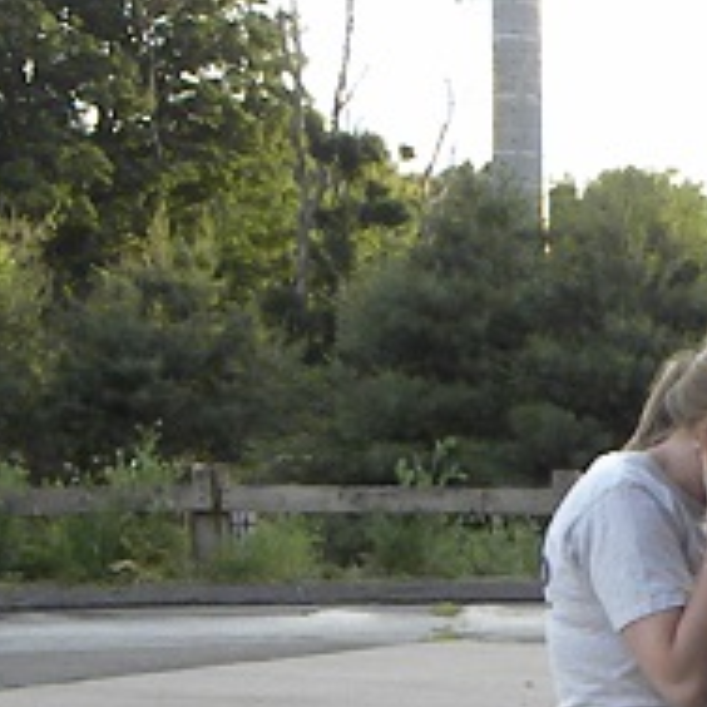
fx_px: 3143
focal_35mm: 136
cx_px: 982
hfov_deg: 12.4
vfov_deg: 12.6
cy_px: 760
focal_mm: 9.2
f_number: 5.6
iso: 640
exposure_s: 1/253
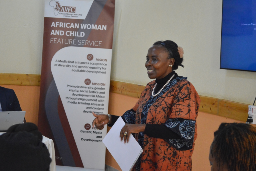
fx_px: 586
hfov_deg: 24.6
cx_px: 128
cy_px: 86
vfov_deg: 16.5
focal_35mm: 82
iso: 3200
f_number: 5.6
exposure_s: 1/80
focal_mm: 55
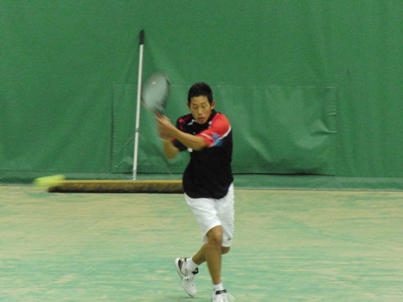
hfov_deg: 5.4
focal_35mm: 366
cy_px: 151
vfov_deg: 4.1
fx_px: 4261
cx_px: 202
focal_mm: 64.7
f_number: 4.7
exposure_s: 1/125
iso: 800
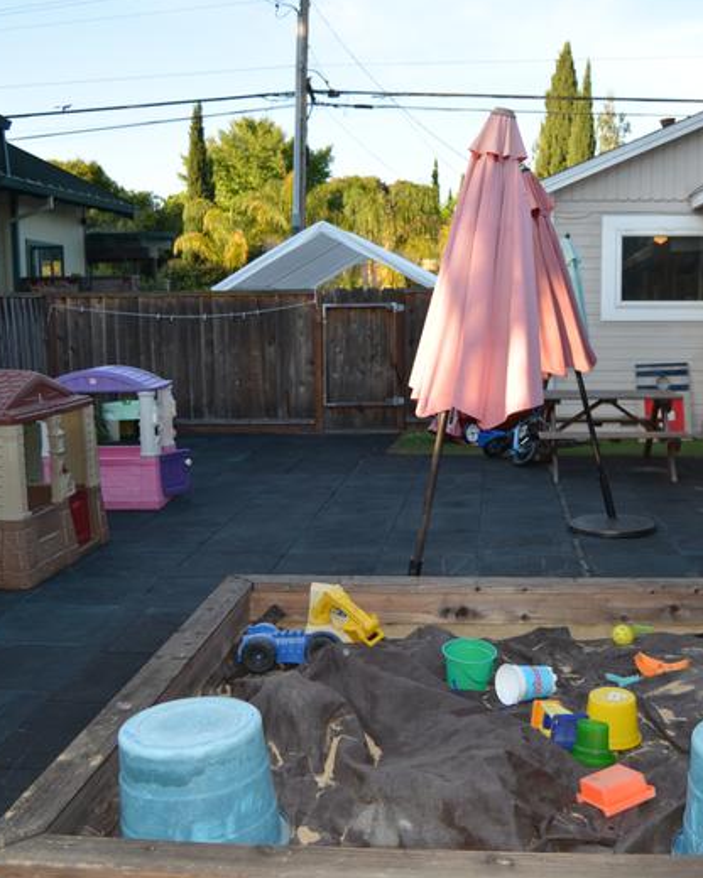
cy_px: 438
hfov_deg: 38.1
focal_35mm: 39
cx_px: 411
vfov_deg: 46.8
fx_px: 1014
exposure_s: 1/200
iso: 100
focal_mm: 18
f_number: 3.5
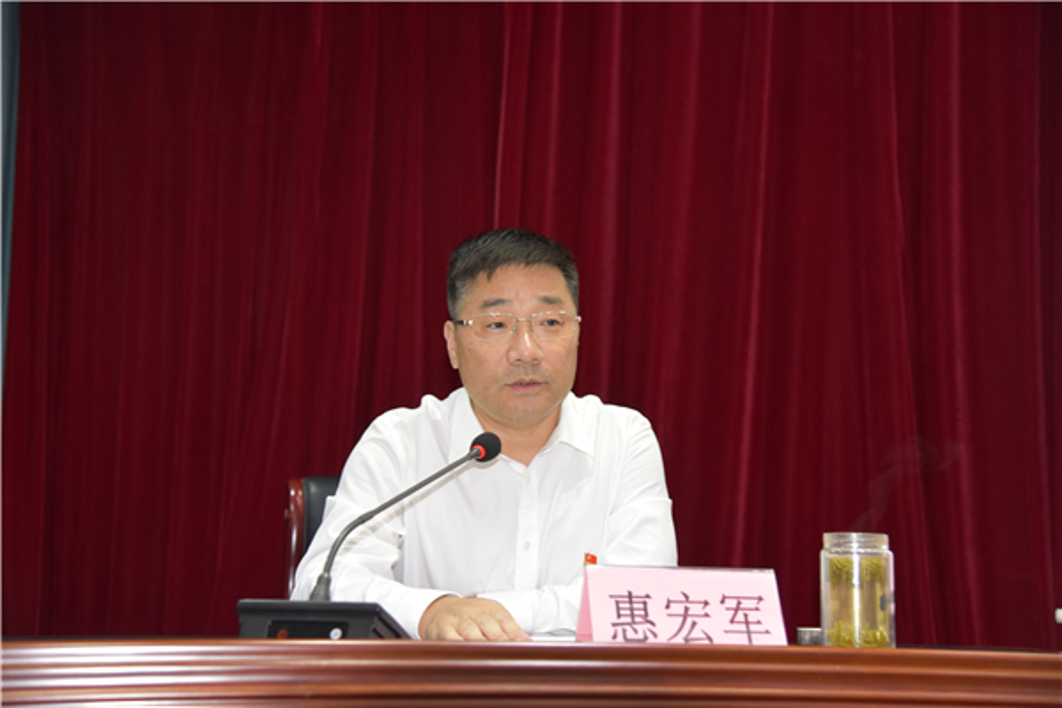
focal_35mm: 50
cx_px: 531
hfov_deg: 39.6
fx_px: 1475
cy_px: 354
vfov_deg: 27.0
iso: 1400
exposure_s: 1/60
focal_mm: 50
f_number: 4
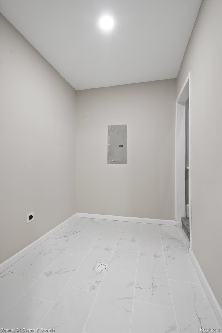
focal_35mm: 15
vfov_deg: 100.4
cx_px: 111
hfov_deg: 77.3
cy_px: 166
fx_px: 139
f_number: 10
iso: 500
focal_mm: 10
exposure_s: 1/4
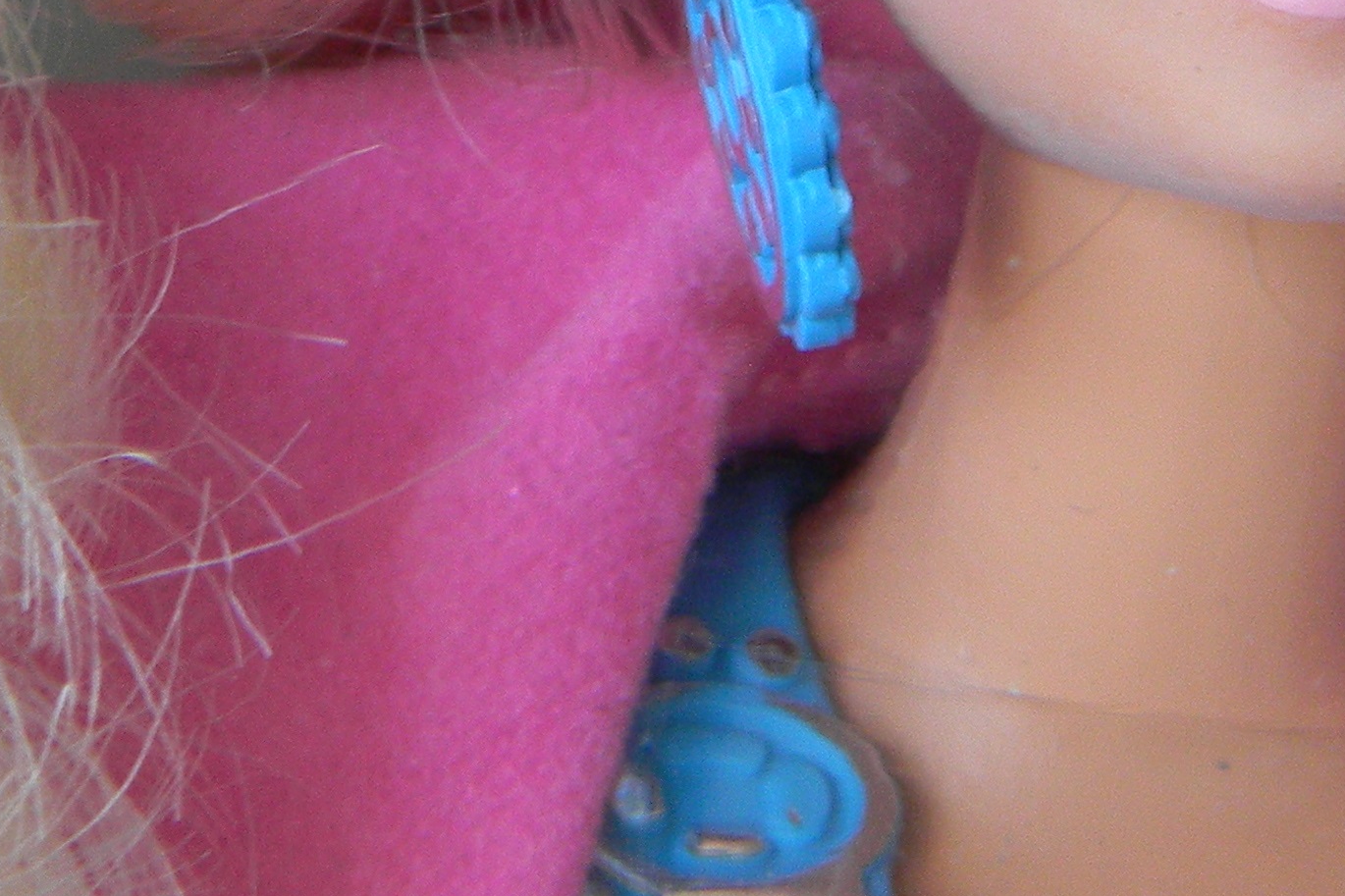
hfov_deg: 8.2
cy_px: -249
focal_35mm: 252
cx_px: 1115
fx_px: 9413
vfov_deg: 5.4
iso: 124
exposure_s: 1/30
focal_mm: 15.1
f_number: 4.5
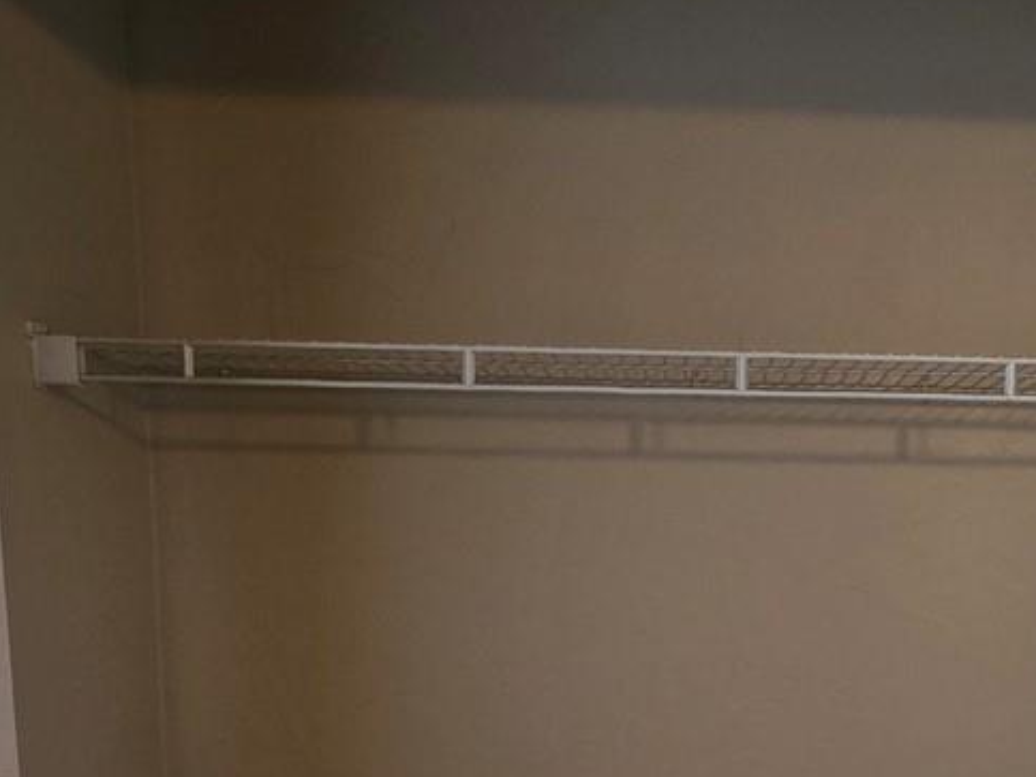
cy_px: 747
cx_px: 749
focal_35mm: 43
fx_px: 1287
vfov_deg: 31.5
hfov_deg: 42.8
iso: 100
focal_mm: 2.2
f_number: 1.9
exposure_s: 1/120
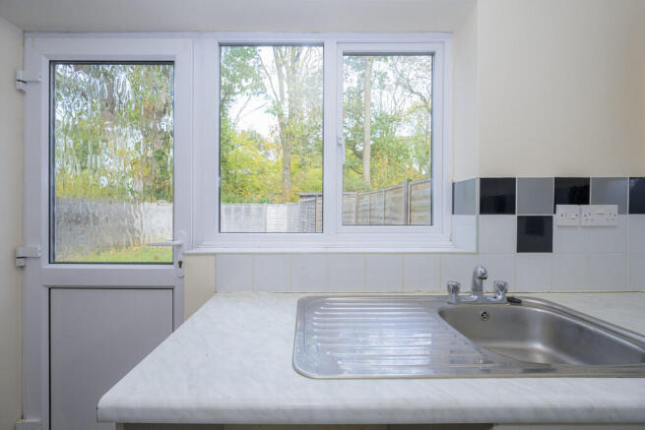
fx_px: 251
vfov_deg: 81.2
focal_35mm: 14
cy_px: 215
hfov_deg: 104.2
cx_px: 322
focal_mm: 14
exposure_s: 1/125
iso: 800
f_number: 7.1
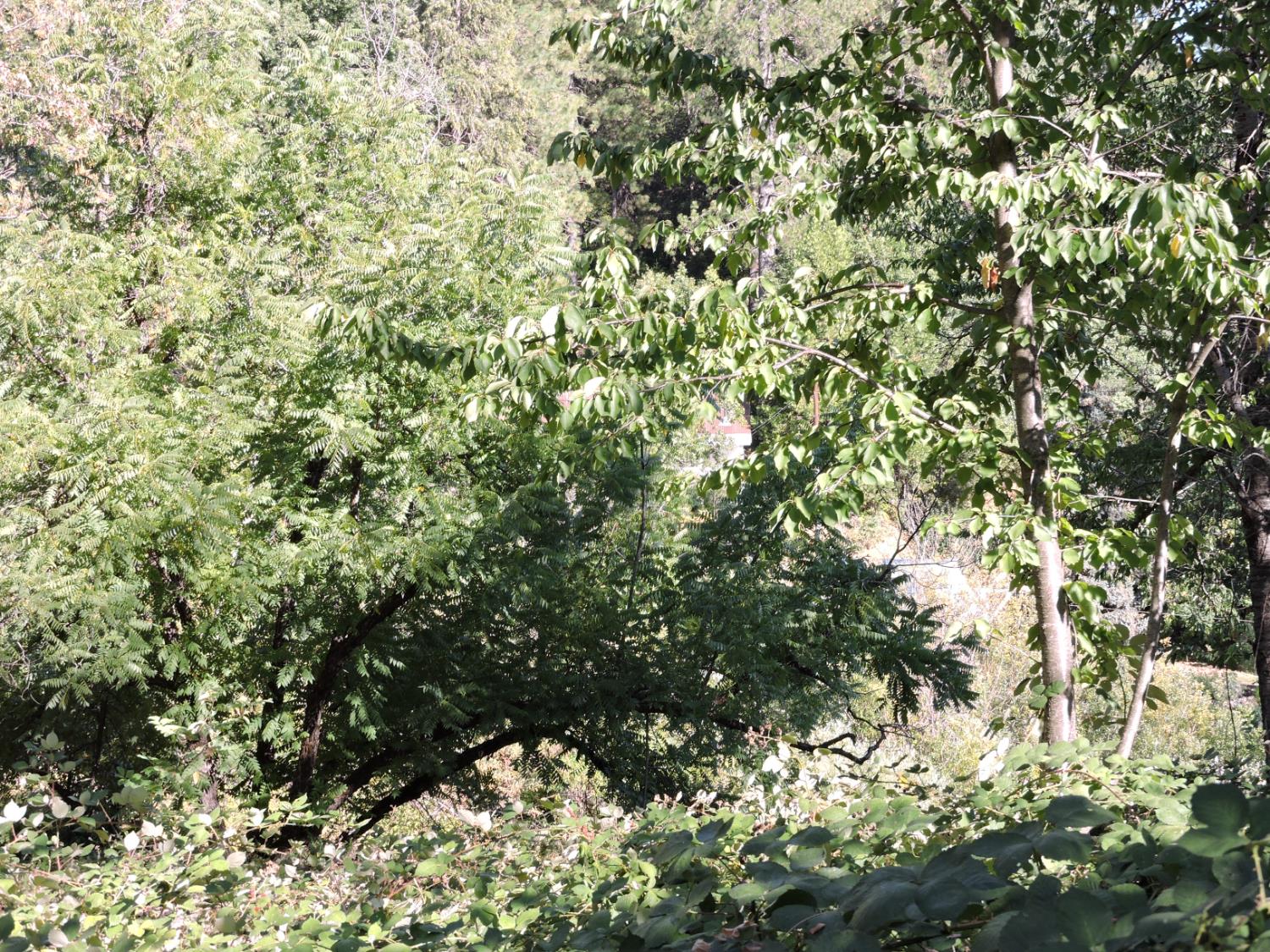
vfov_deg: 24.4
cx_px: 635
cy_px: 476
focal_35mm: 60
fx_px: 2201
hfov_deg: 32.2
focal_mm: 10.7
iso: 100
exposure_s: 1/125
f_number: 4.2
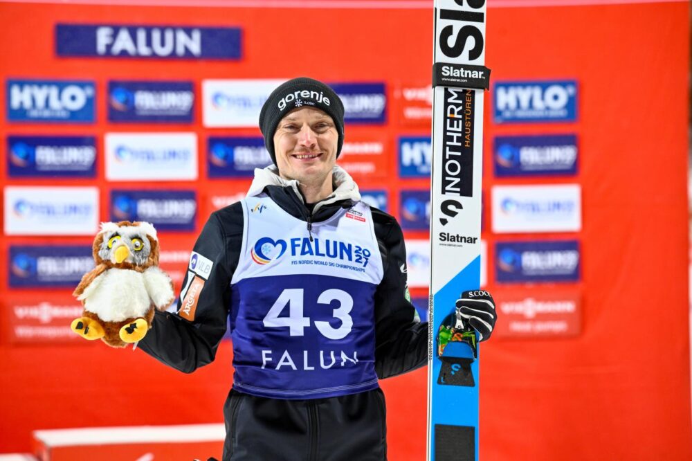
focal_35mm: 185
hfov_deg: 11.1
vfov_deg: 7.4
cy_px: 230
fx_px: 3555
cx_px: 346
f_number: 5.6
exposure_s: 1/160
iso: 1000
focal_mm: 185
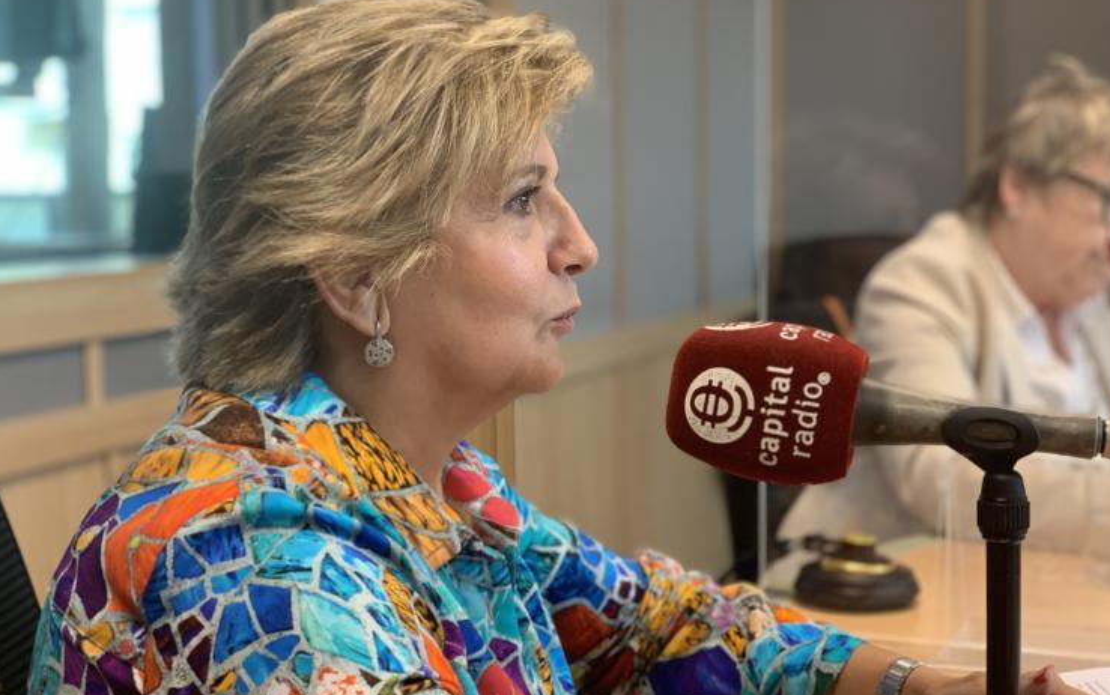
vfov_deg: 23.2
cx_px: 560
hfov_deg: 36.3
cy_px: 332
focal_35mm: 56
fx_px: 1695
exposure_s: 1/50
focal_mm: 6
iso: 100
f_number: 2.4
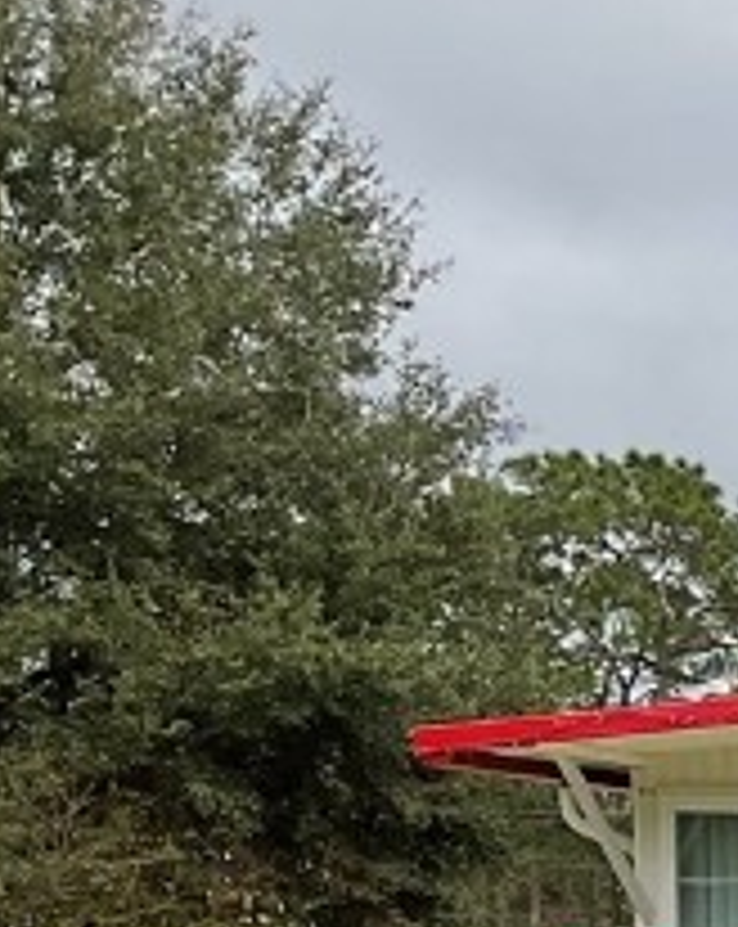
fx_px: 3861
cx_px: 2182
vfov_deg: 12.9
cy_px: 1418
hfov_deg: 9.0
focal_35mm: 141
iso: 16
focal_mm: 3
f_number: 1.8
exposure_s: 1/1577
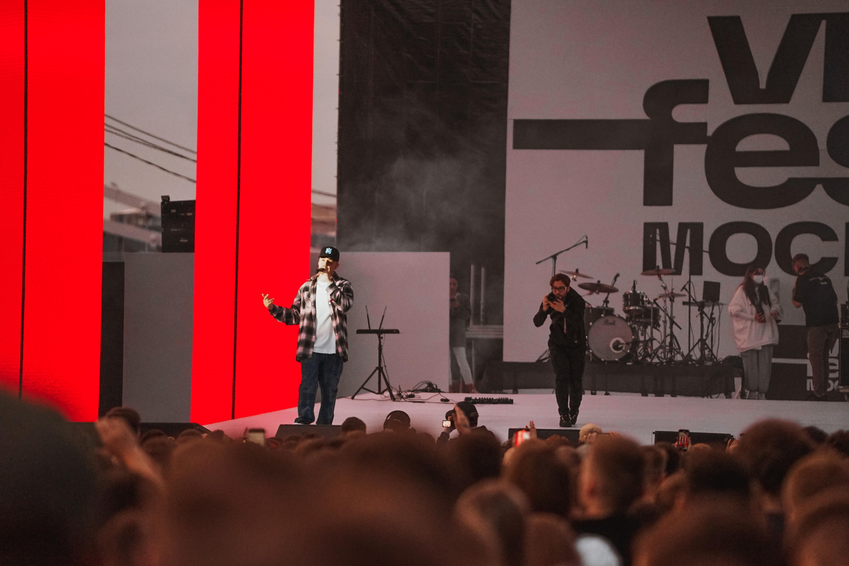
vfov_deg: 6.9
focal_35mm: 200
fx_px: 4717
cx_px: 424
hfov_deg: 10.3
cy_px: 283
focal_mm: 200
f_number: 4
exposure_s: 1/400
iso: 2500
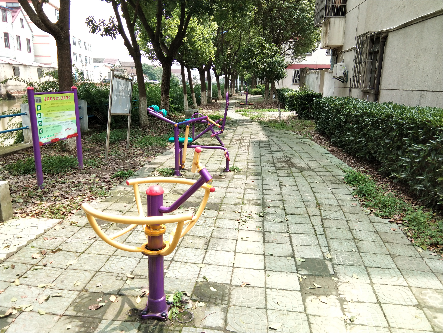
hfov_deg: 58.4
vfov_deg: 45.4
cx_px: 222
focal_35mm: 31
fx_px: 397
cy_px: 166
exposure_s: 1/257
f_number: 2.2
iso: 50
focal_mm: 3.69
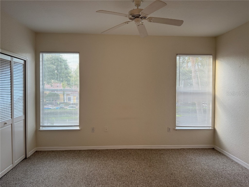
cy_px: 94
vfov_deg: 56.8
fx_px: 173
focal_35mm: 24
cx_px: 124
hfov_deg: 71.6
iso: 200
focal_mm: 6.76
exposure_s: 1/120
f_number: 1.78
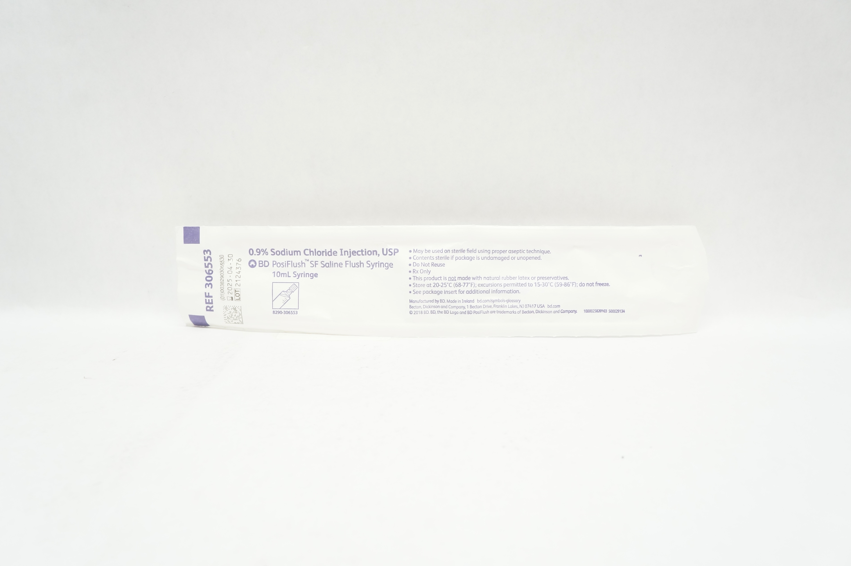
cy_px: 283
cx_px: 426
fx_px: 638
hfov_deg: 67.4
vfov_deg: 47.8
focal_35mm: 27
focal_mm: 18
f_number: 6.3
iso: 800
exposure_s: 1/60
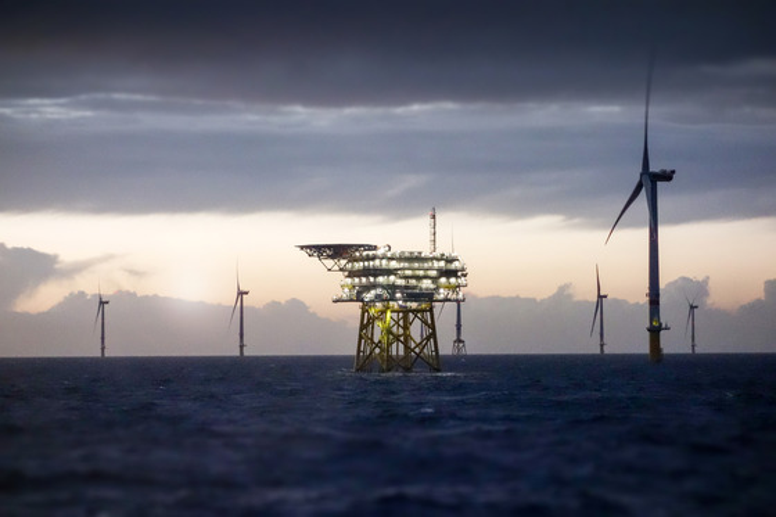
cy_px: 258
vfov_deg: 13.7
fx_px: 2155
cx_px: 388
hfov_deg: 20.4
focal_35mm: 100
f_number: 4.9
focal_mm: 37.1
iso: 3200
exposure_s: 1/125
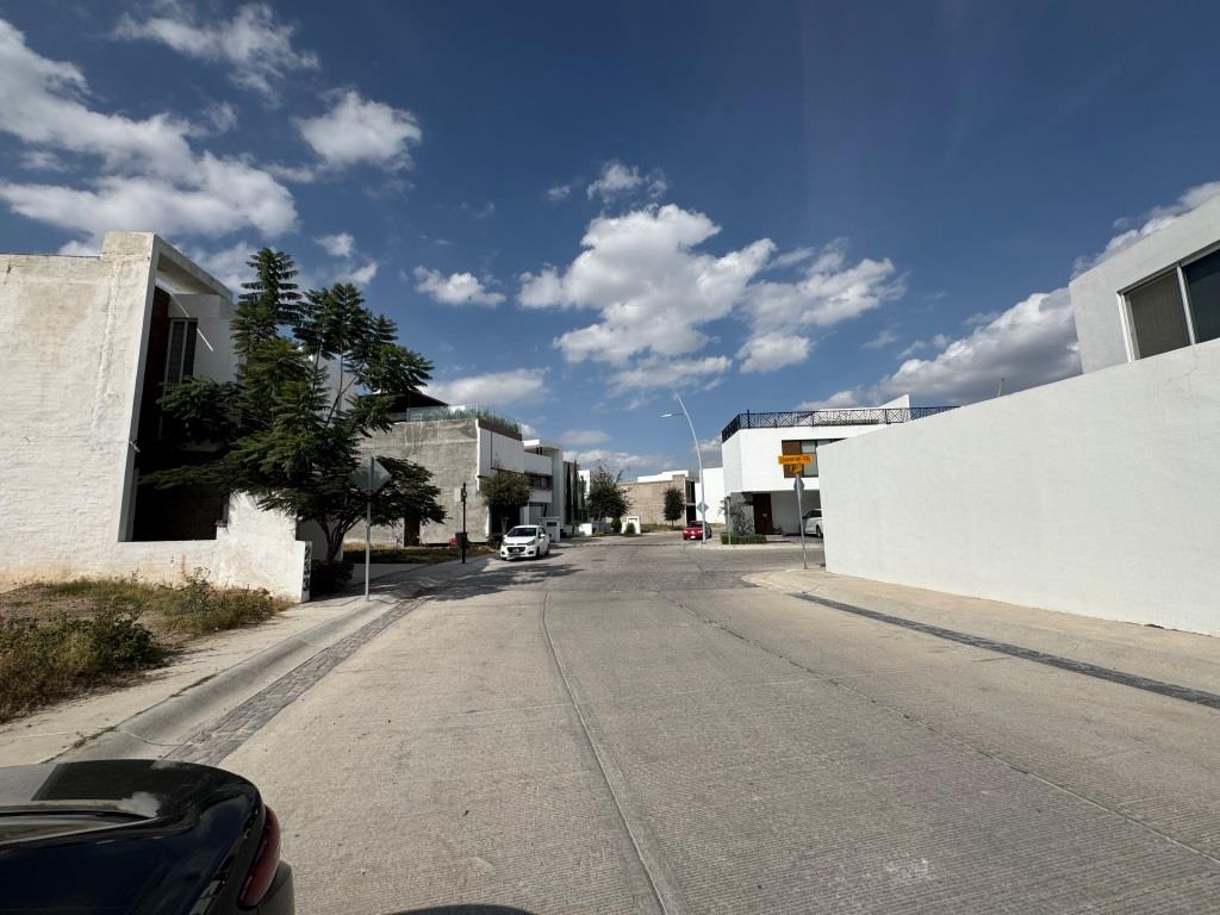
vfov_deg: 85.7
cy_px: 458
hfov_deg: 102.1
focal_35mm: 14
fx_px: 493
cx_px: 610
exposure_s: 1/4132
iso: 32
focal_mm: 2.22
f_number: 2.2
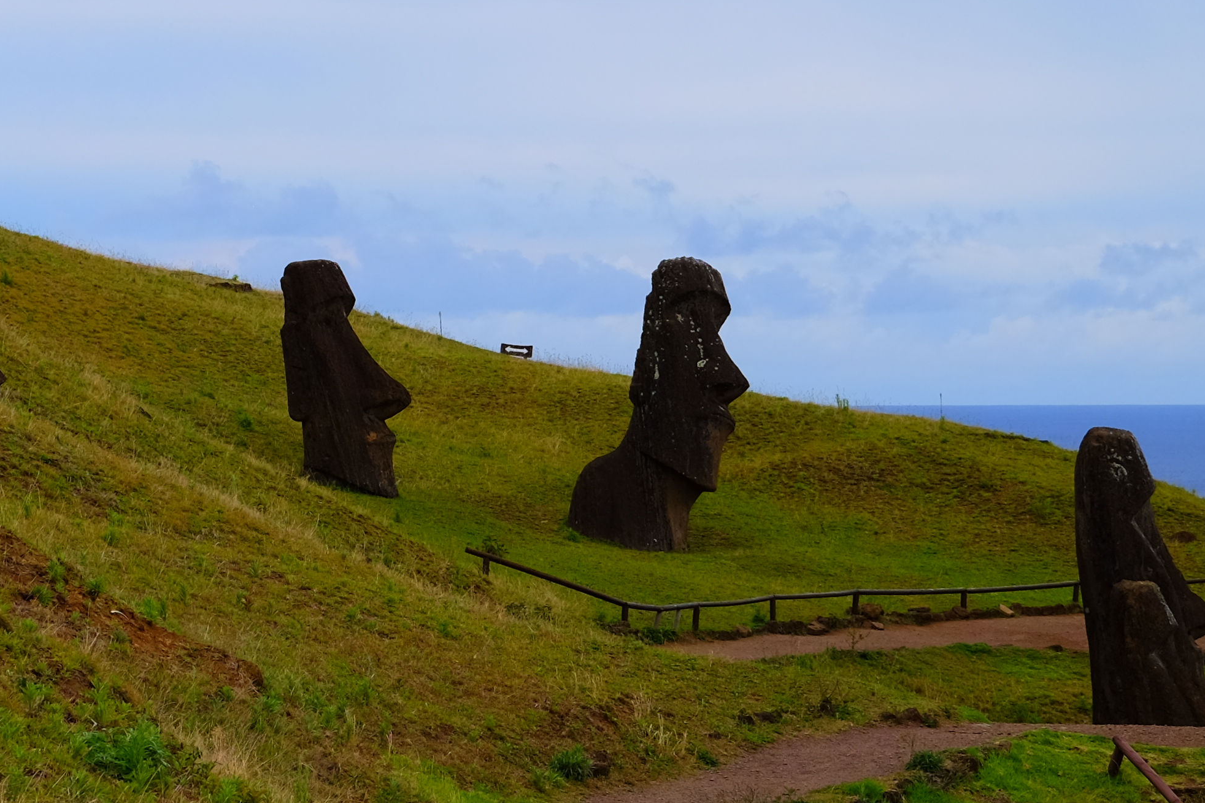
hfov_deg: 10.8
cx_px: -239
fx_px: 6258
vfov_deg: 7.3
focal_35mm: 187
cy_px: 283
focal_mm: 50
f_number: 7.1
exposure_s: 1/350
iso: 200
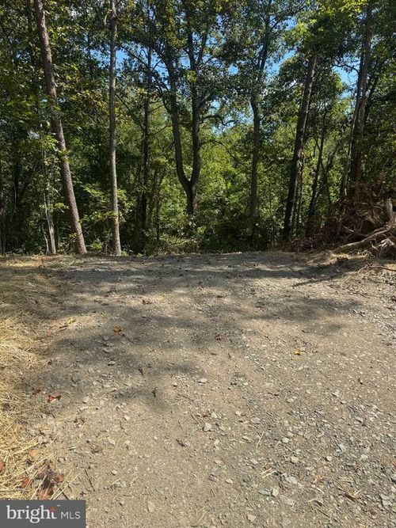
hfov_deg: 56.8
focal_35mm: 24
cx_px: 198
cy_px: 264
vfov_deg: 71.6
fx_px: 366
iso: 80
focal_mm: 6.76
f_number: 1.78
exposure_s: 1/2506
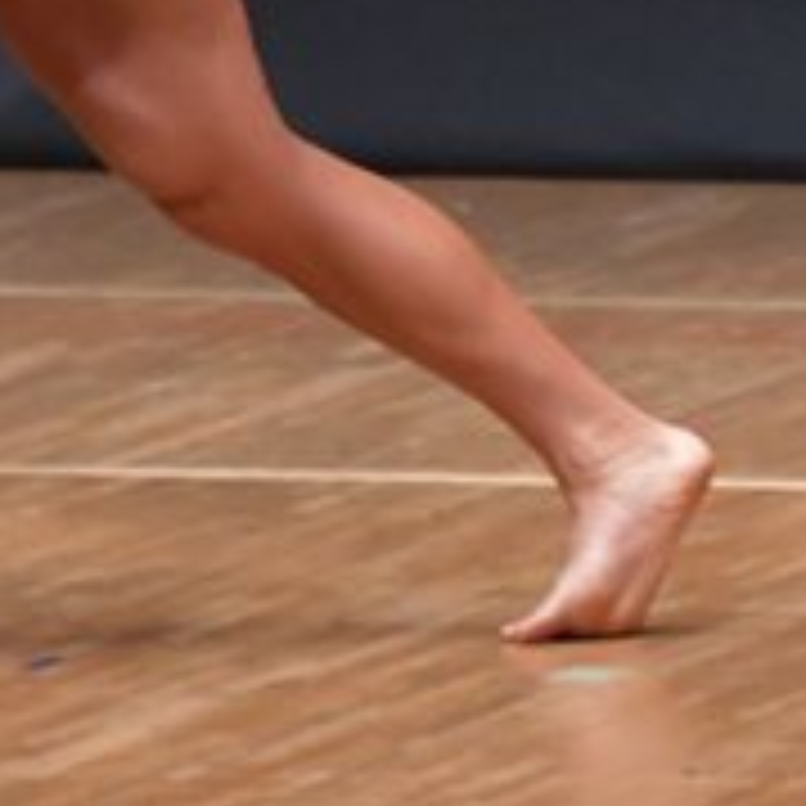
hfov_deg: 1.6
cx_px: 1560
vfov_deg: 1.6
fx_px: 29056
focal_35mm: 1103
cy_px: -311
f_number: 5.6
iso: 6400
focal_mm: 200
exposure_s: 1/400
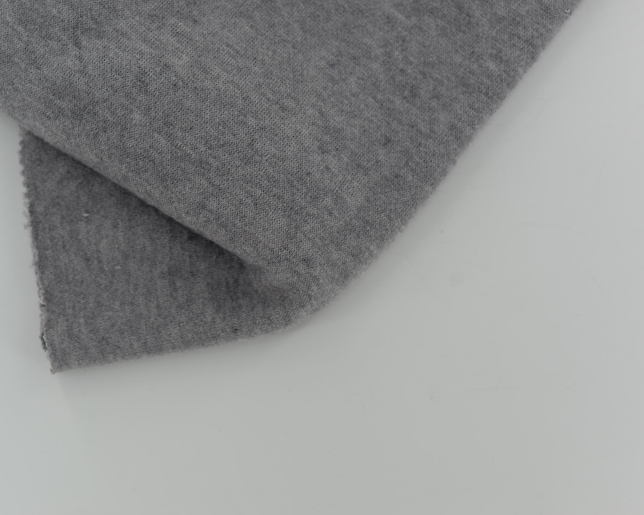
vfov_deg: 26.7
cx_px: 289
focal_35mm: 57
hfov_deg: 33.0
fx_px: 1087
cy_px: 259
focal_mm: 50
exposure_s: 1/200
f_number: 3.5
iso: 100
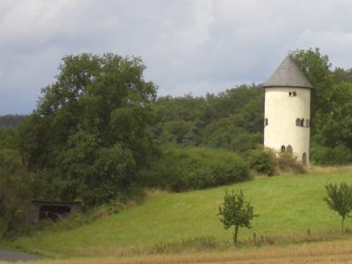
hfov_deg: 8.9
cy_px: 195
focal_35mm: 221
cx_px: 356
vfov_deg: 6.7
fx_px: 2247
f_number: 4.8
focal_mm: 17.4
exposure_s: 1/320
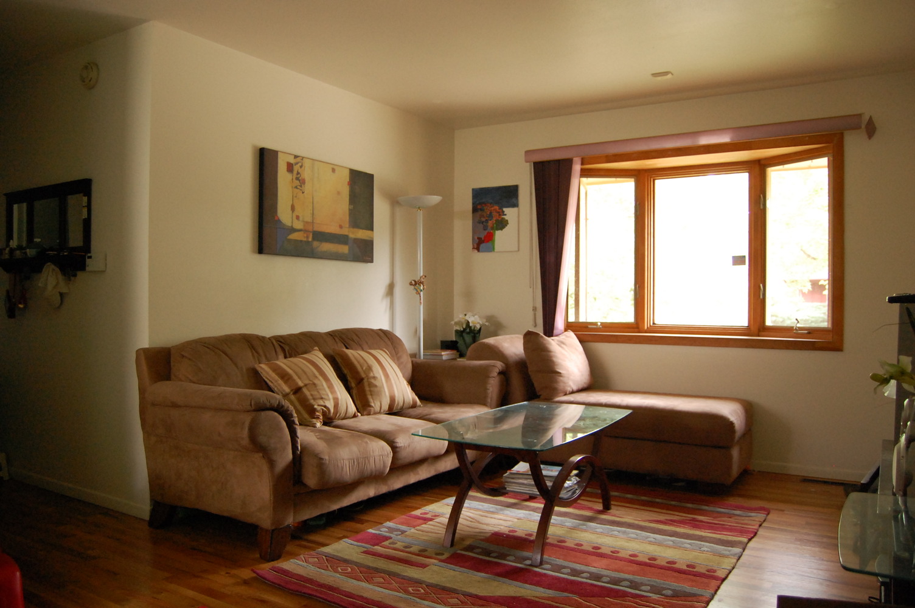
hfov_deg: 67.4
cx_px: 458
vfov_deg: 47.8
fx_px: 686
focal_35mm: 27
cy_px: 304
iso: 1250
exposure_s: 1/60
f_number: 3.5
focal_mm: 18
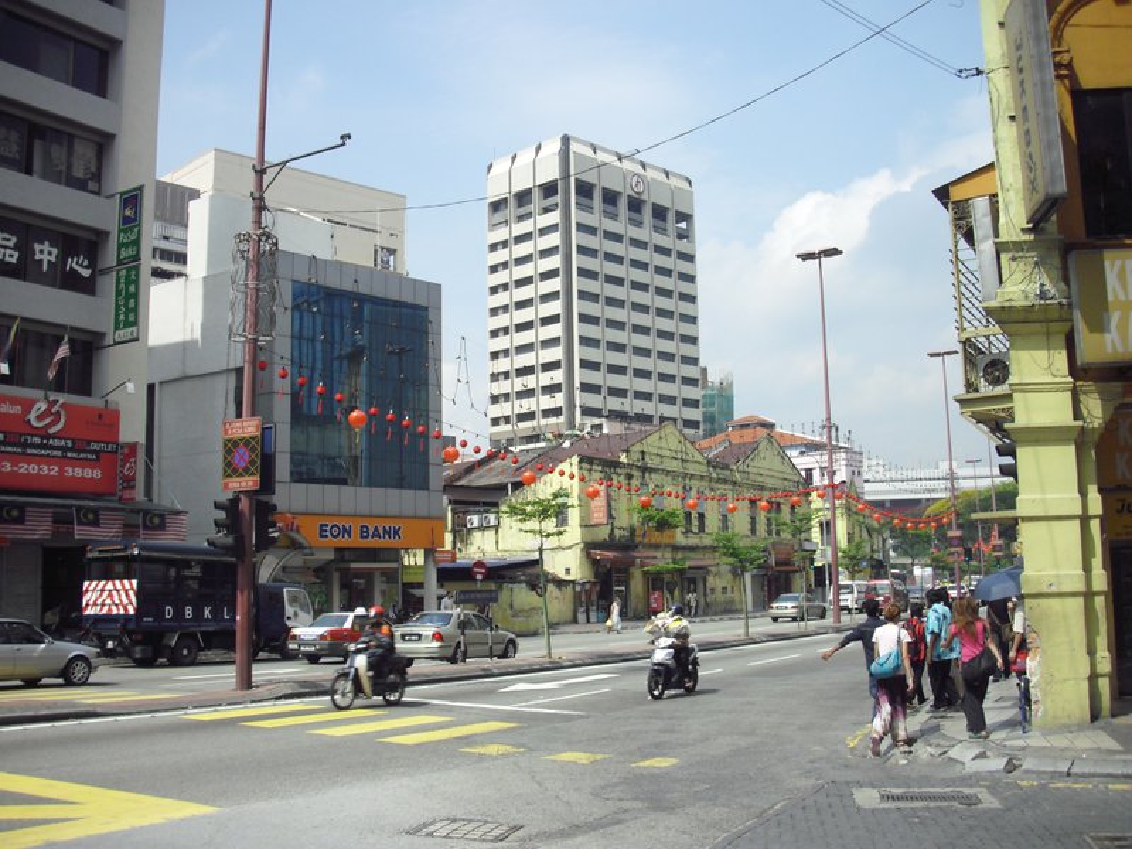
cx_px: 566
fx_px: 1243
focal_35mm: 38
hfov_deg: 49.0
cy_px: 424
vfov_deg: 37.7
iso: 100
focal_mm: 6.2
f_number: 8
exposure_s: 1/250
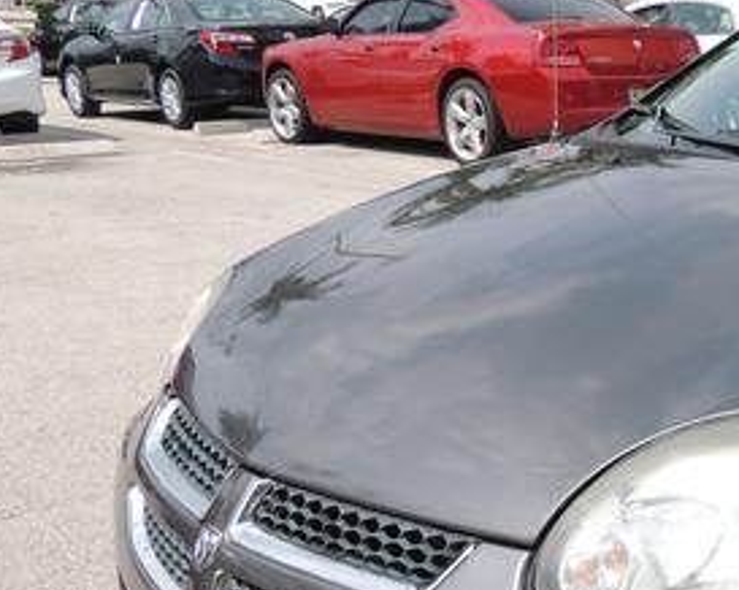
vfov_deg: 27.6
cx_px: 850
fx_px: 1202
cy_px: 327
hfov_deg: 30.0
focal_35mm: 55
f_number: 3.3
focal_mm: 4.3
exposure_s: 1/1250
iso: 100
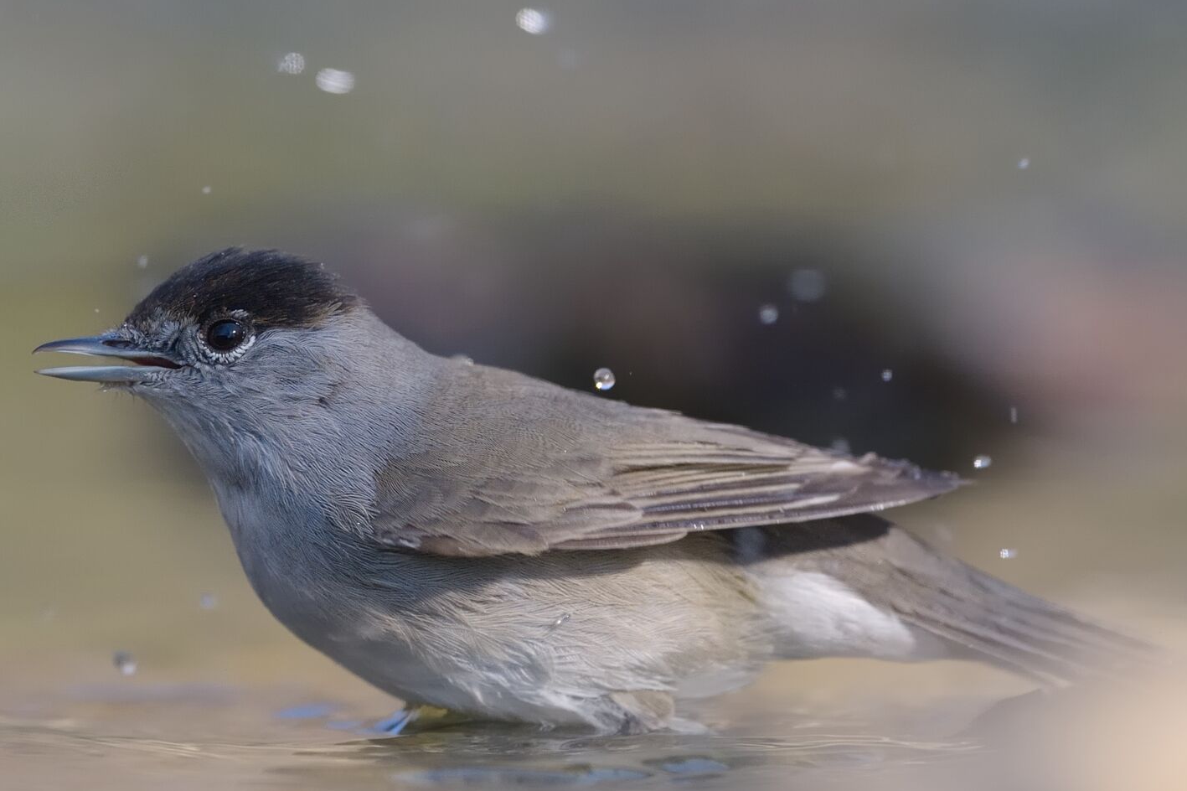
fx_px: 33490
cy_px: 547
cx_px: 334
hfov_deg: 2.0
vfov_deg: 1.4
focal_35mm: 1016
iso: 2000
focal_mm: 600
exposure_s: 1/800
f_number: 5
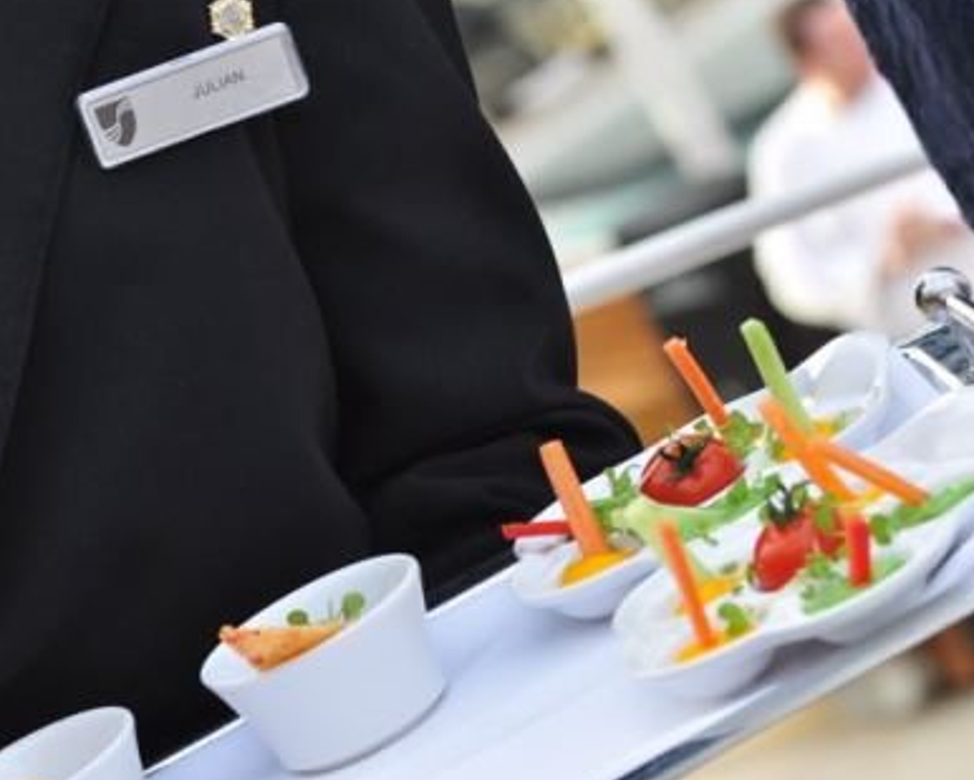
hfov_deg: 10.0
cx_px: 120
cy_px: 169
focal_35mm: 192
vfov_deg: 8.0
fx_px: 5536
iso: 220
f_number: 5.6
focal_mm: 70
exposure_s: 1/125
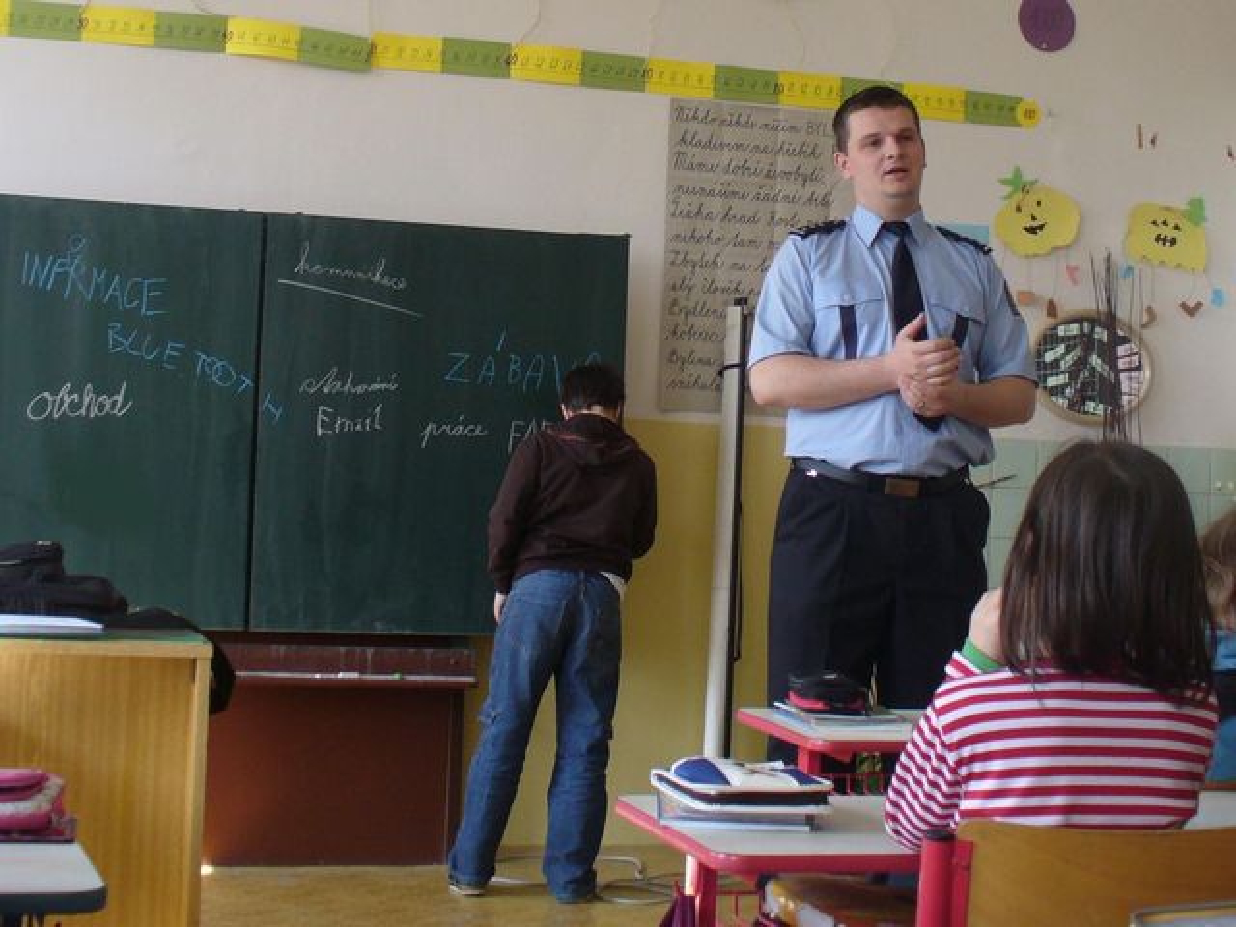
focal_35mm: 37
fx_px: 1321
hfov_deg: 50.1
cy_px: 464
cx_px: 618
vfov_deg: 38.7
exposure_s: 1/80
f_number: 2.8
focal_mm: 6.1
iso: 80
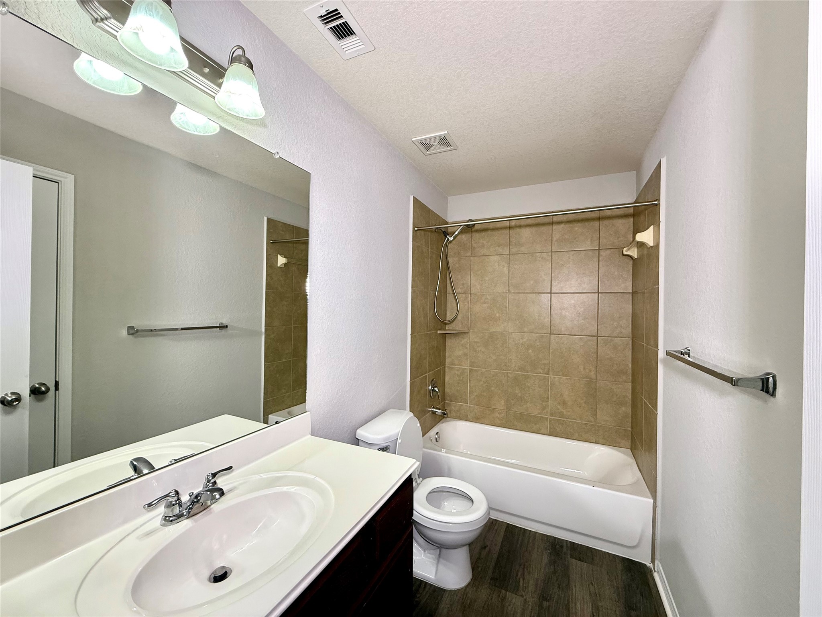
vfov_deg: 85.7
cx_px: 411
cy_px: 308
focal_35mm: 14
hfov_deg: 102.1
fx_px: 332
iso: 160
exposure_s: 1/120
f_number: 2.2
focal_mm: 2.22
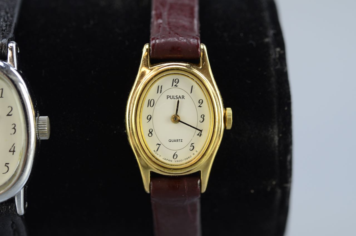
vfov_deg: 15.1
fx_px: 888
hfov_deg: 22.7
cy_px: 118
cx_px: 178
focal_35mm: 90
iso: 640
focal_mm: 60
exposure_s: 1/125
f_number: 5.6
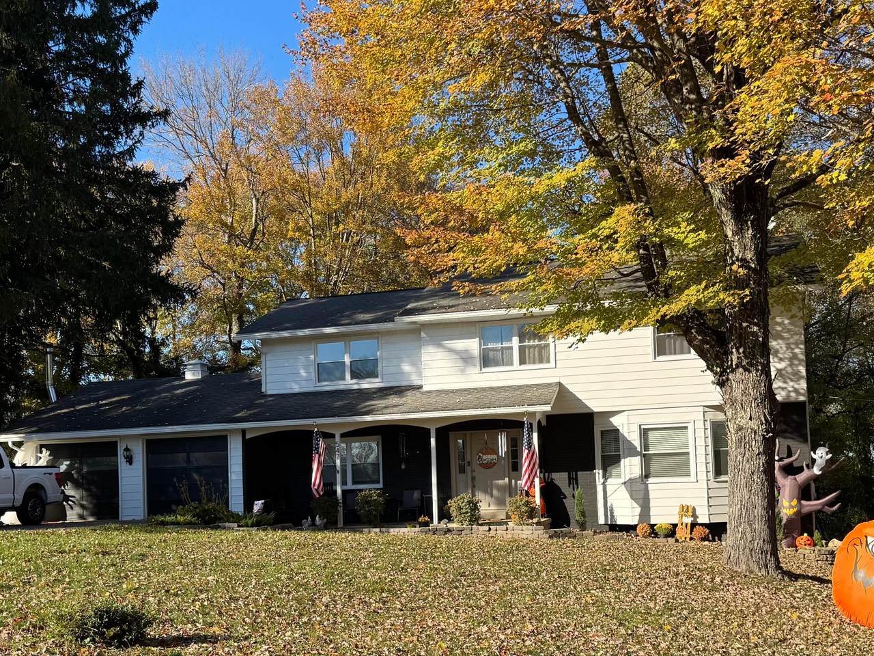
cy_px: 328
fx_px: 606
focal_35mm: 24
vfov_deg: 56.8
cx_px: 437
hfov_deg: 71.6
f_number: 1.78
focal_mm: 6.76
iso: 80
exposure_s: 1/1980
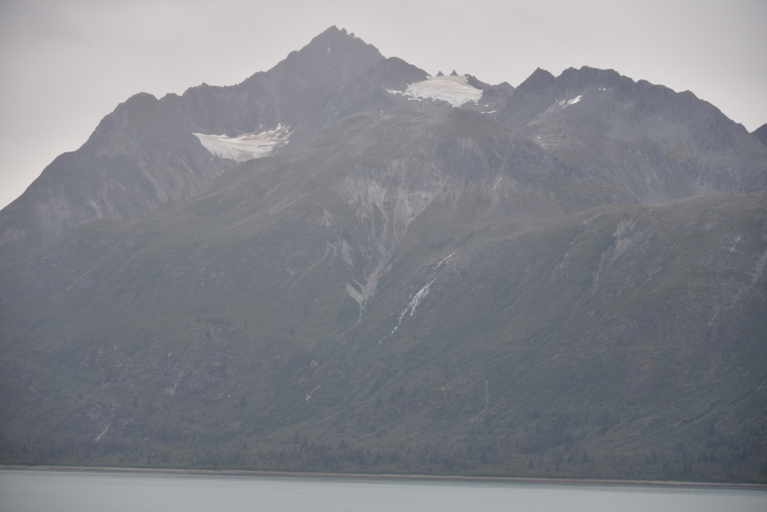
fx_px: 2664
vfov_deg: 11.0
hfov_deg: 16.4
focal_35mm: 125
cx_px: 384
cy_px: 256
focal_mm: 125
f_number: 5.6
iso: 280
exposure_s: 1/250
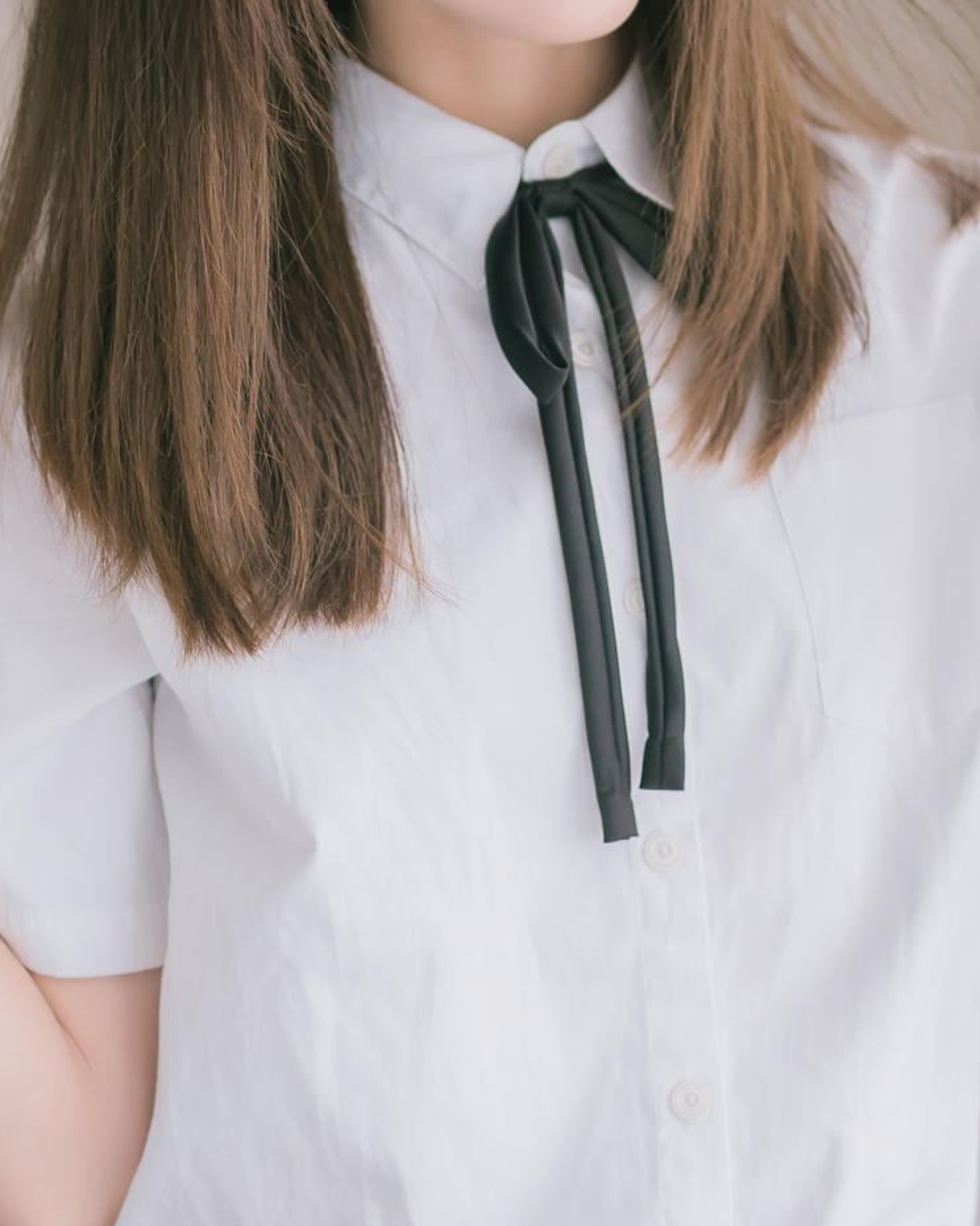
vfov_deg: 18.1
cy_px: 730
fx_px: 3843
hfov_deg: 14.5
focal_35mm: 106
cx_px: 612
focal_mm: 35
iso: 500
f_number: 1.8
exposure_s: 1/160
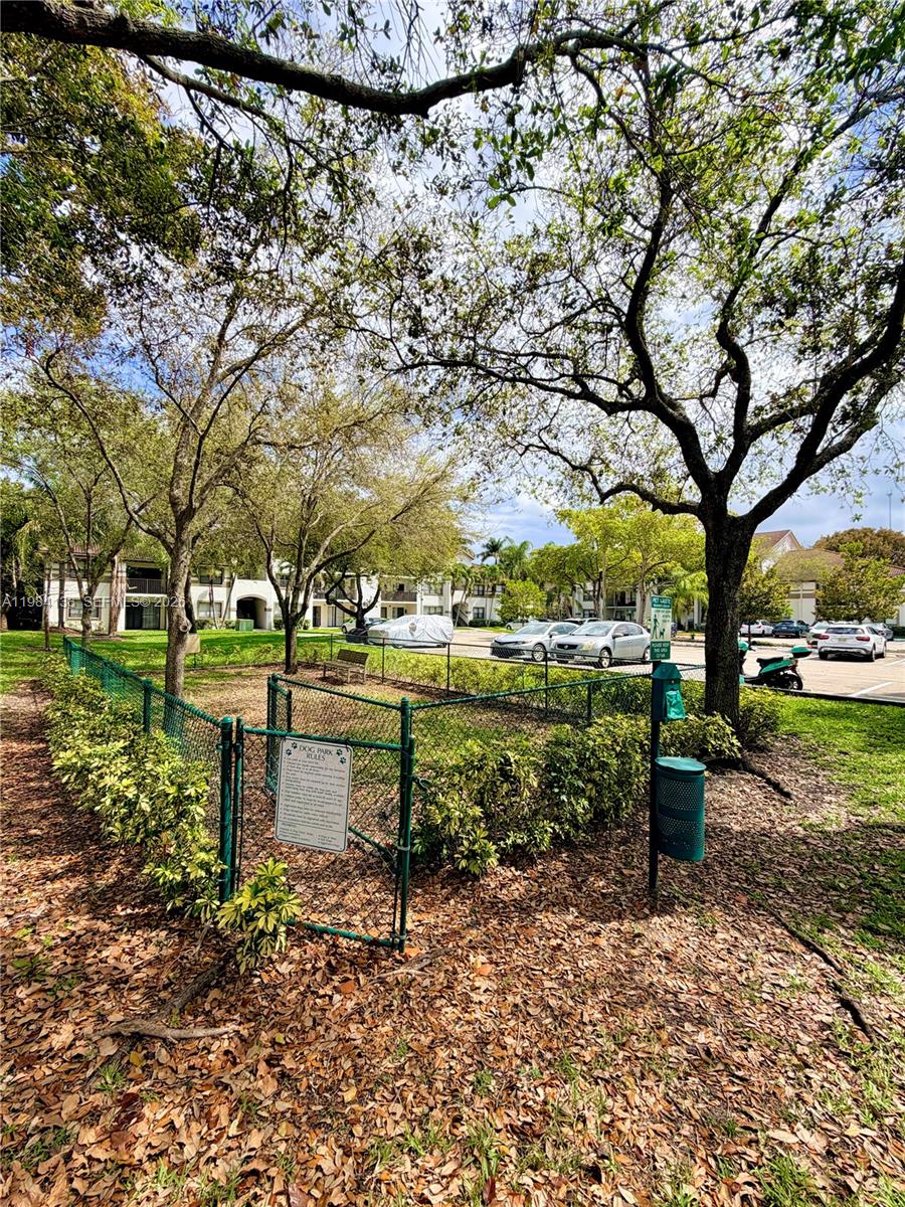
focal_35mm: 14
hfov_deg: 85.7
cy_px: 604
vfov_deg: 102.1
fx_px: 488
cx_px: 452
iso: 25
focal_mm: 2.22
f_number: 2.2
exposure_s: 1/770
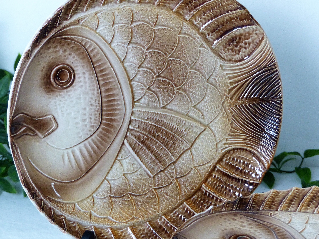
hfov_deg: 12.8
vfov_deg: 9.6
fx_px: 1419
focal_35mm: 154
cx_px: 160
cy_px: 120
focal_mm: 25.2
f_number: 2.8
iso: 400
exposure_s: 1/50
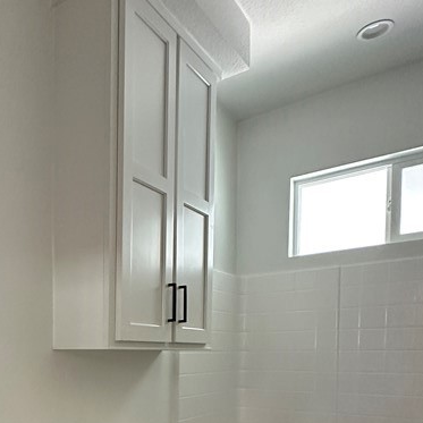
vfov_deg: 44.1
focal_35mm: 34
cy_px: 381
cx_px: 41
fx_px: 470
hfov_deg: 44.1
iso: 500
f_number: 2.2
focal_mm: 2.22
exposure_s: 1/60
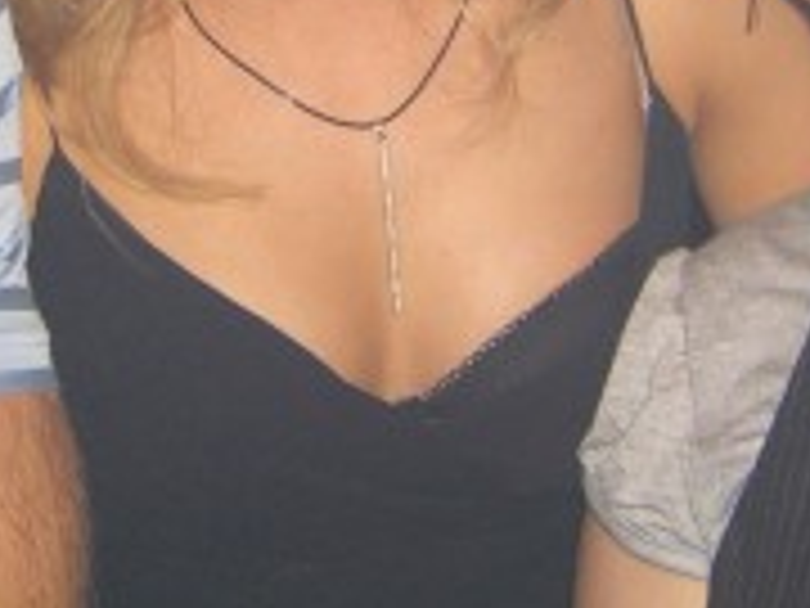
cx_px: 328
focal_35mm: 127
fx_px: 2972
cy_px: -279
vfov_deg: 11.2
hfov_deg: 15.5
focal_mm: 7.9
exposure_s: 1/60
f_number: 2.8
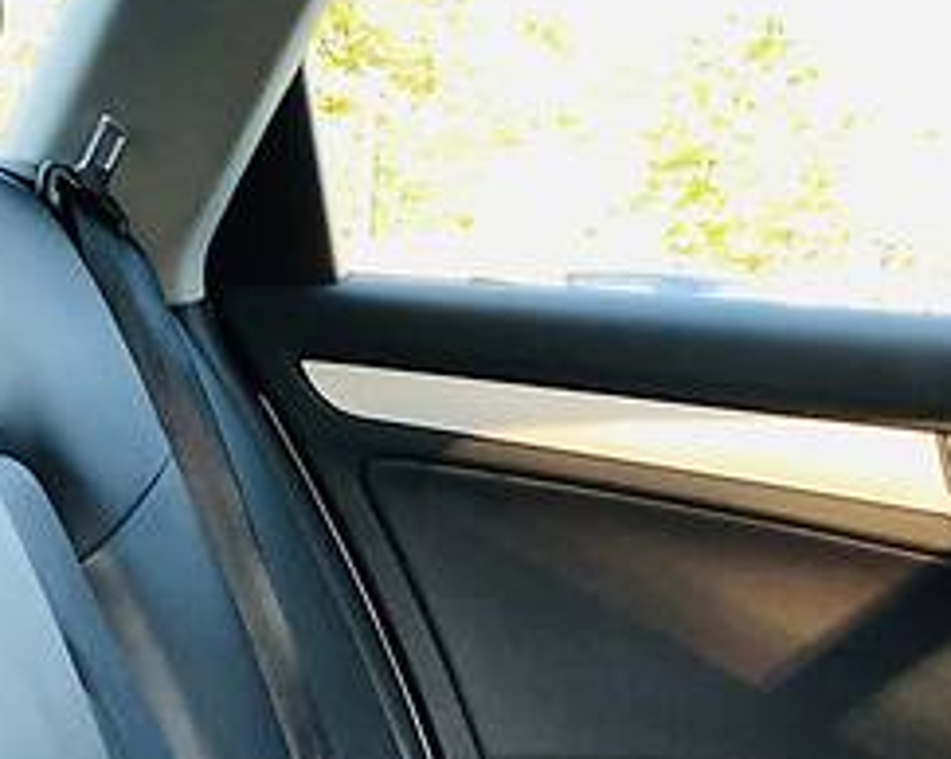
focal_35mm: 90
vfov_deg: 16.6
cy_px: 802
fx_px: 2531
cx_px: 661
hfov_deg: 21.2
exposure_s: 1/40
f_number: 1.8
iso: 25
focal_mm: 4
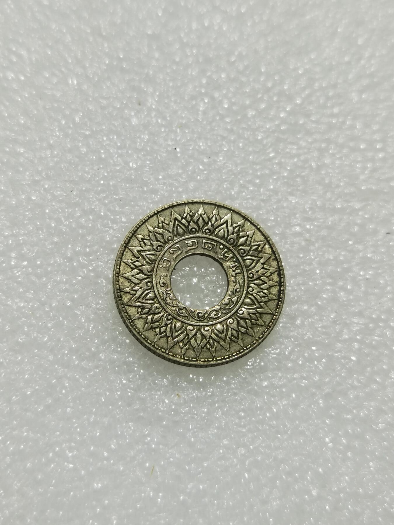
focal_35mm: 59
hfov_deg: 24.8
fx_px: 895
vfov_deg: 32.7
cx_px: 197
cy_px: 262
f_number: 1.9
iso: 64
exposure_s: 1/100
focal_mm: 6.67
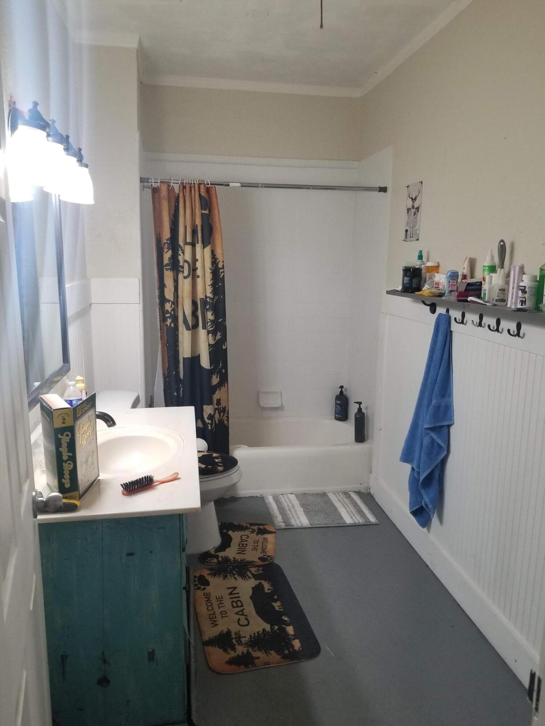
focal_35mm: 26
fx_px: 546
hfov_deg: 53.1
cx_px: 272
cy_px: 363
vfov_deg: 67.3
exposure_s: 1/60
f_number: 1.7
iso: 200
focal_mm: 4.3
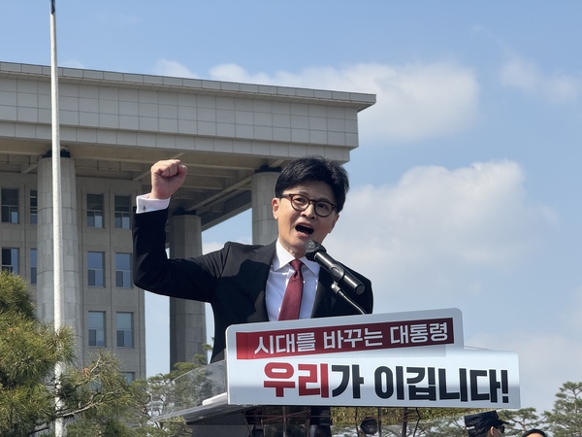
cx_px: 291
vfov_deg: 12.3
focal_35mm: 120
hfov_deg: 16.4
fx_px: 2018
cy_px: 218
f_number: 2.8
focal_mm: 15.66
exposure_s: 1/1342
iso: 50
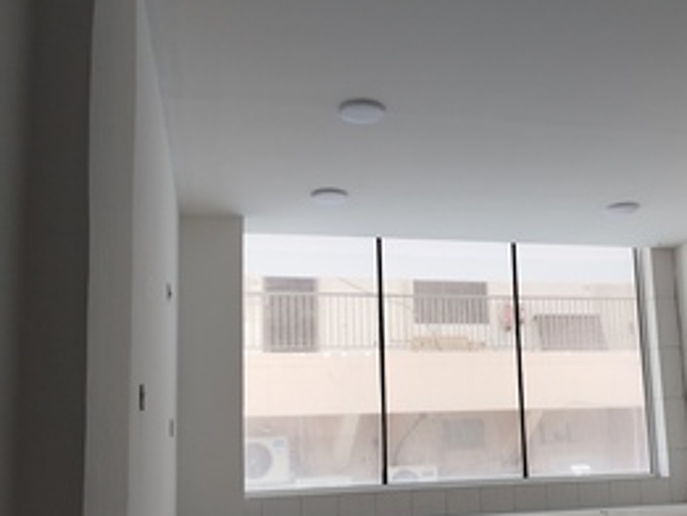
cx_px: 475
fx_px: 834
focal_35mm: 42
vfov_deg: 34.1
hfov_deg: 43.9
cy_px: 344
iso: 250
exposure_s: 1/33
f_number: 1.7
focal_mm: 5.31
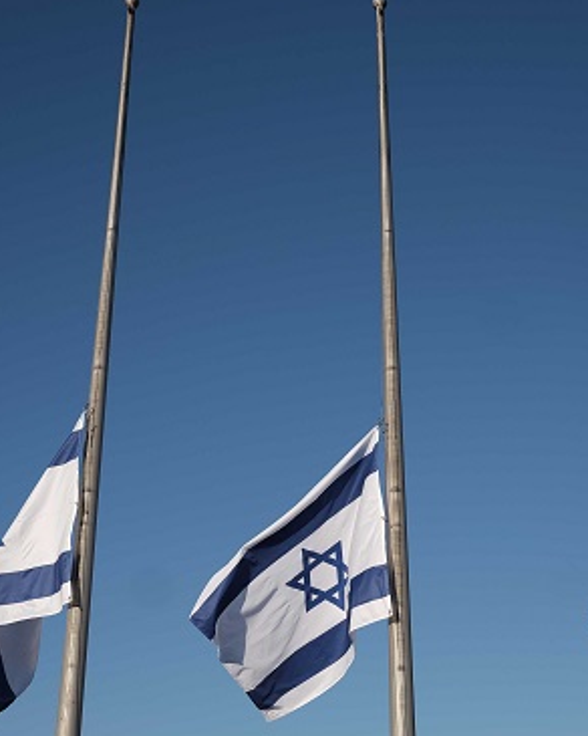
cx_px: 300
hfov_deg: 28.1
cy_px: 349
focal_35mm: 54
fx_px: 1175
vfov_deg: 34.7
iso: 200
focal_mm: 23
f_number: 5.6
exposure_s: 1/1000
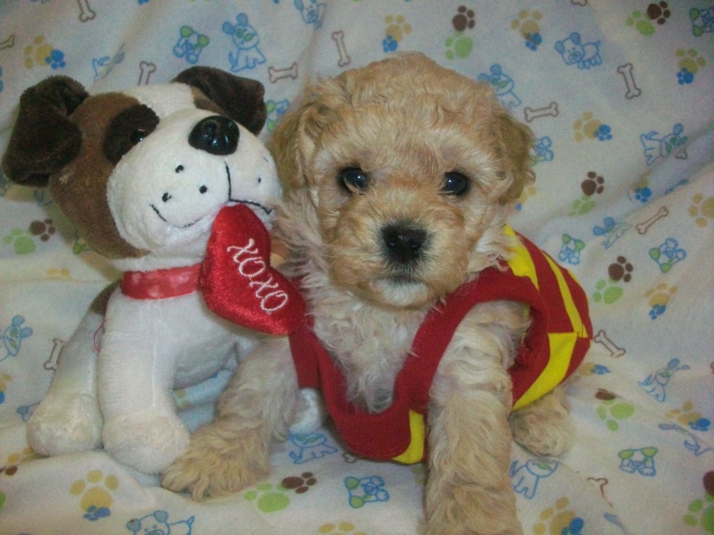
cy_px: 268
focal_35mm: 32
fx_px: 660
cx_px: 357
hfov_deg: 56.8
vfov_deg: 44.2
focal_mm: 5.7
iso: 400
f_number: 2.8
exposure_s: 1/125
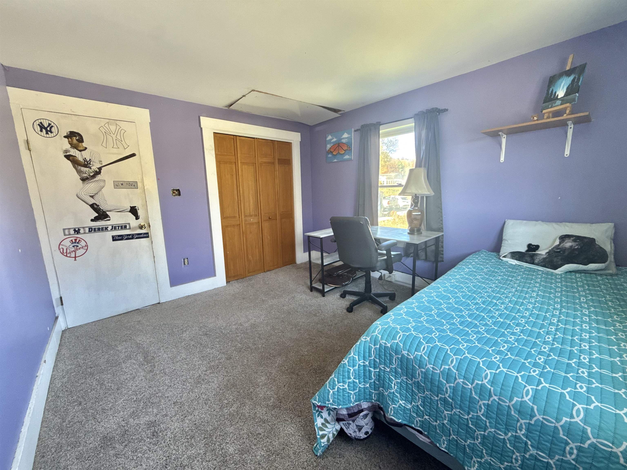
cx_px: 314
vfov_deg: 85.7
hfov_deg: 102.1
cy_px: 235
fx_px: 254
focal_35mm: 14
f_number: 2.2
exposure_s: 1/93
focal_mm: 2.22
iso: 400
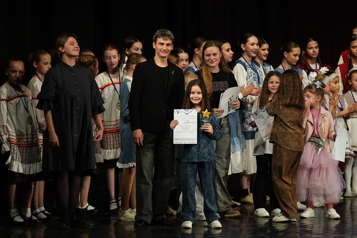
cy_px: 119
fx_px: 2261
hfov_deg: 9.0
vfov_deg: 6.0
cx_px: 178
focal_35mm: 228
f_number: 2.8
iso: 2000
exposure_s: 1/400
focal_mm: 152
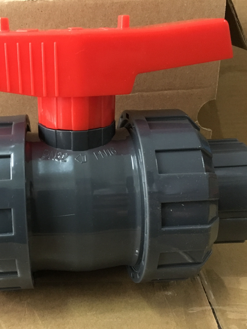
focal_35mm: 39
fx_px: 371
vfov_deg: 47.9
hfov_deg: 36.2
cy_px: 163
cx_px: 70
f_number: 2.2
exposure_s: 1/17
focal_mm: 4.15
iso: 320
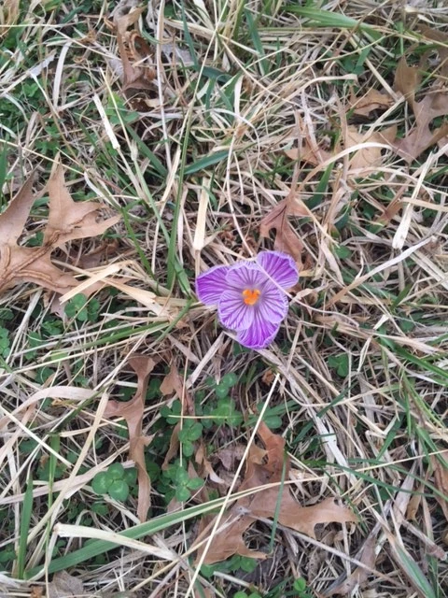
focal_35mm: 29
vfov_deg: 61.7
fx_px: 500
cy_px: 299
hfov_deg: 48.2
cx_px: 224
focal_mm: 4.15
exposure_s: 1/235
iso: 32
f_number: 2.2
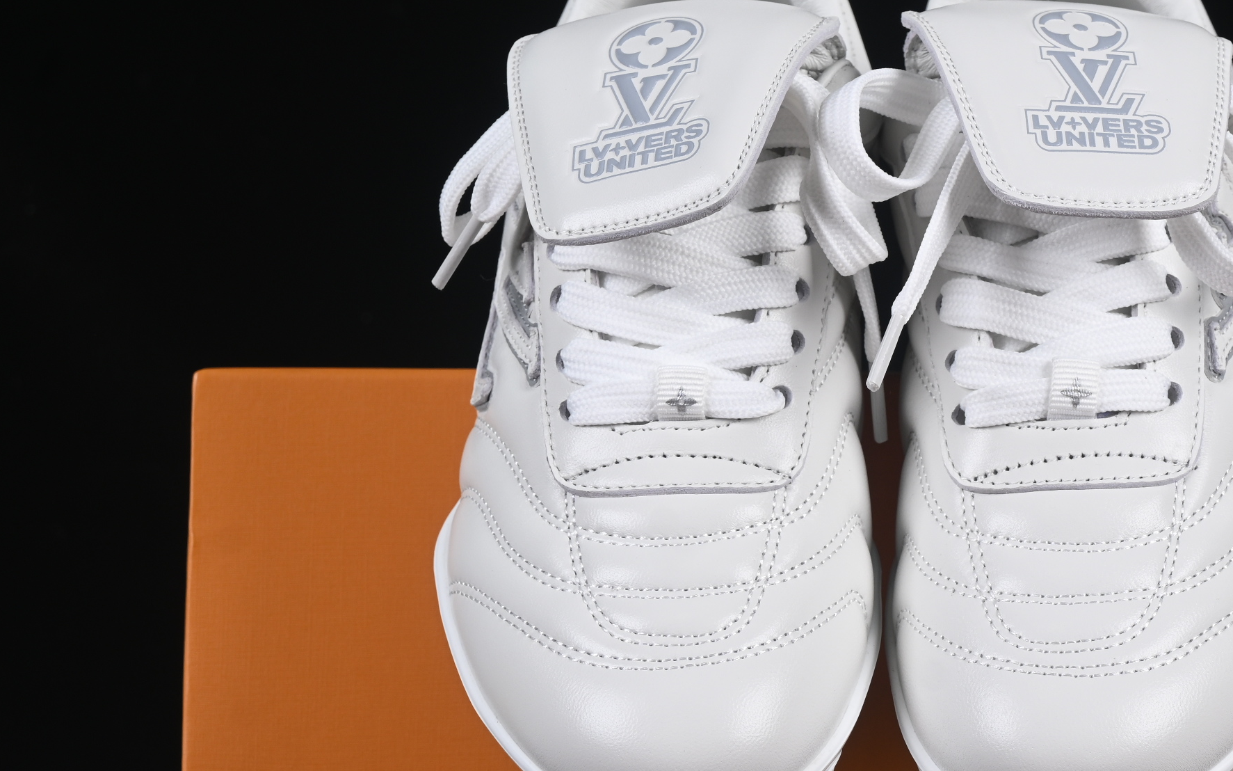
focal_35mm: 120
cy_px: 438
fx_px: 4032
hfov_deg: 17.3
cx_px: 903
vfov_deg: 10.9
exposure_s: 1/80
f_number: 8
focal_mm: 50
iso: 160
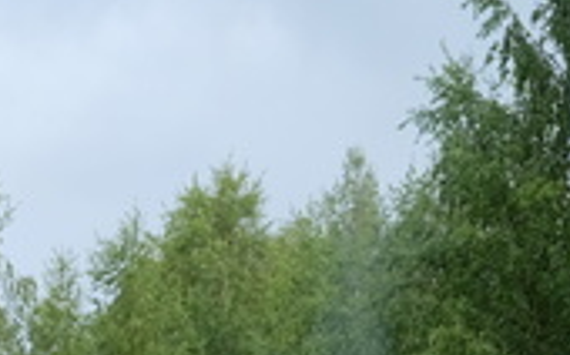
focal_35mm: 233
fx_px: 3617
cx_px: 104
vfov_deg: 5.4
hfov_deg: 9.0
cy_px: 861
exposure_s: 1/125
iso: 200
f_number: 5
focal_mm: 32.9
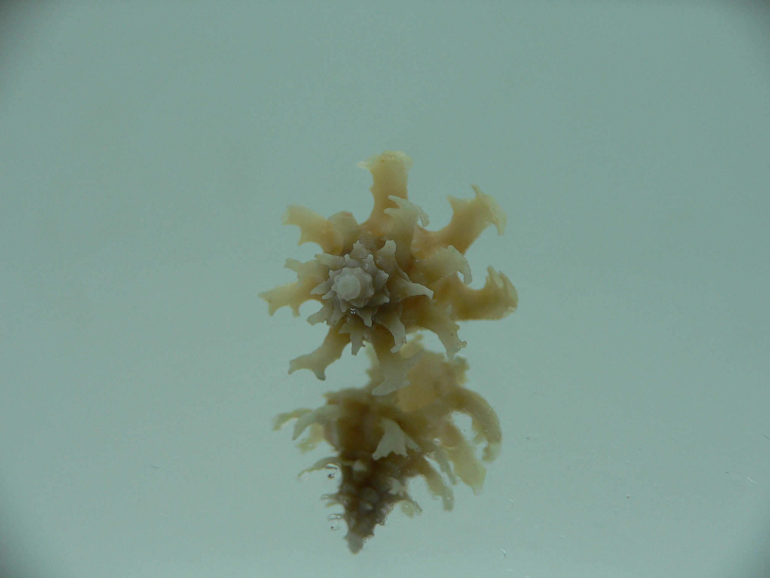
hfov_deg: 52.6
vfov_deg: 40.7
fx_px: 779
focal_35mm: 35
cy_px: 289
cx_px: 385
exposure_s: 1/80
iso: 80
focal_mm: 4.6
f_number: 2.8
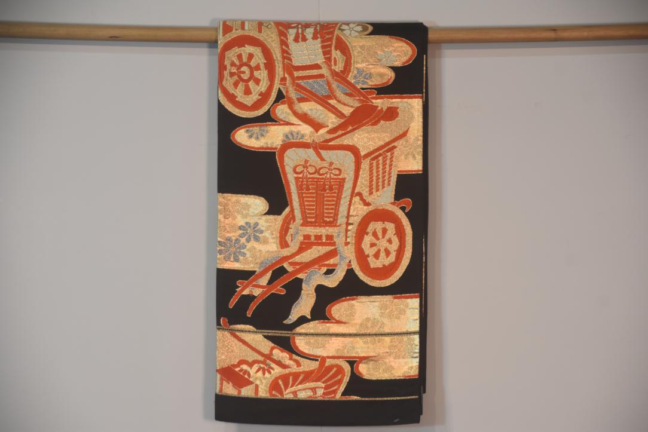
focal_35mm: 135
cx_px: 324
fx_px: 2430
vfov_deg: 10.2
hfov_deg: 15.2
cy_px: 216
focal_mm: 90
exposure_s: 1/60
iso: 560
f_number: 5.6
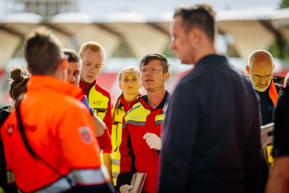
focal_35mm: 85
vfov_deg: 16.1
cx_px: 144
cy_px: 96
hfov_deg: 23.9
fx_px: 682
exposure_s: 1/640
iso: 32
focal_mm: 85
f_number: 1.2
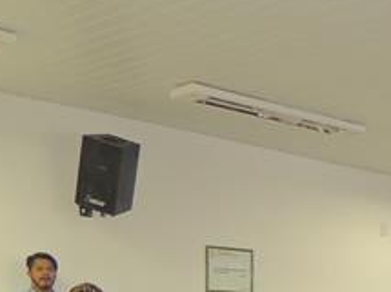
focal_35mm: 82
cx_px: 581
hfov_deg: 20.5
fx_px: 926
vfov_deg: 16.5
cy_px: 428
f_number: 3
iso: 400
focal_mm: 4.3
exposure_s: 1/40
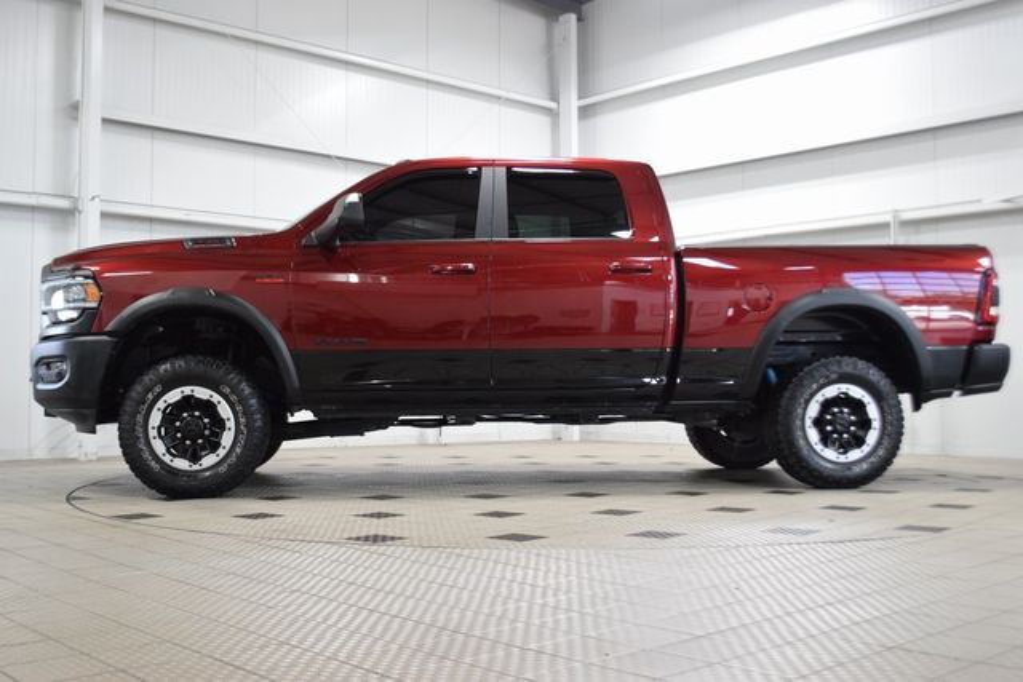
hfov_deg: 49.5
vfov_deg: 34.2
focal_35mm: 39
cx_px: 512
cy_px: 341
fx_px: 1108
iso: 1400
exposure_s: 1/60
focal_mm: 26
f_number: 4.2
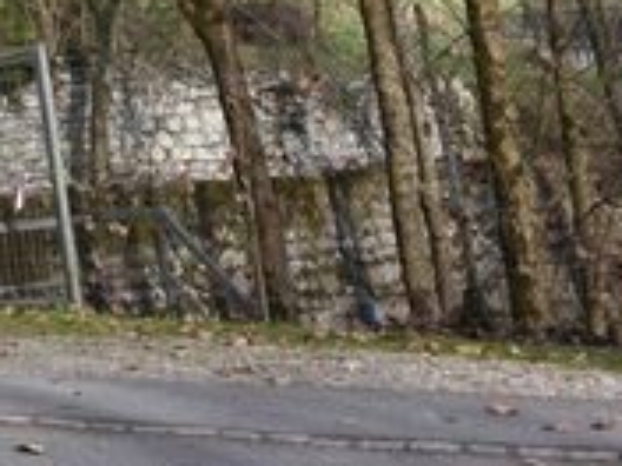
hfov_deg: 17.0
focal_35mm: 98
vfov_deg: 13.9
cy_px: -281
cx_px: -456
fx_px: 1761
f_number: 7.1
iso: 400
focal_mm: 28
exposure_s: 1/500
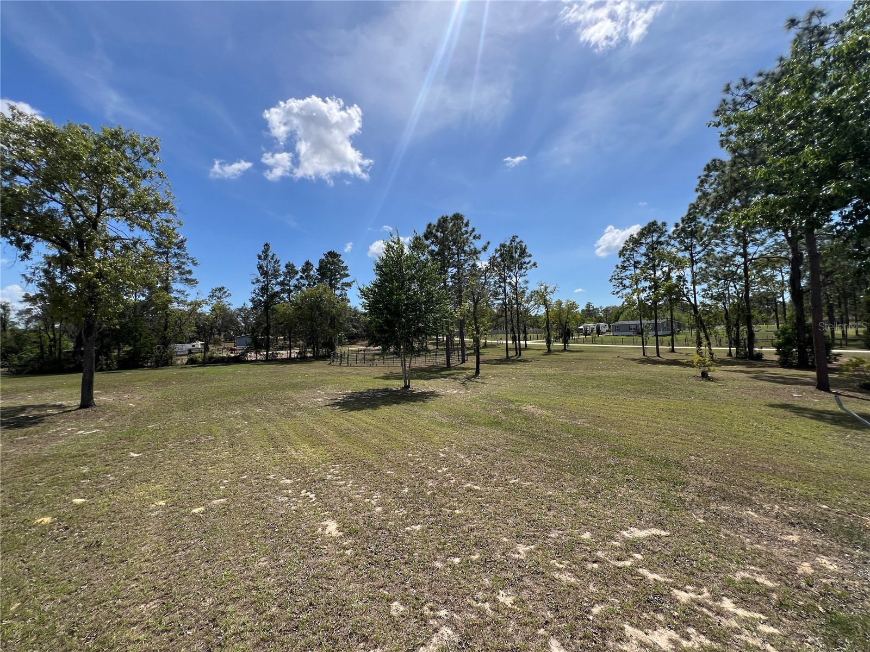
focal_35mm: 13
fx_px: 327
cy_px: 326
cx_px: 435
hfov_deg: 106.2
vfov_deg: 89.9
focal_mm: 1.57
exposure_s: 1/1908
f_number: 1.8
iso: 32
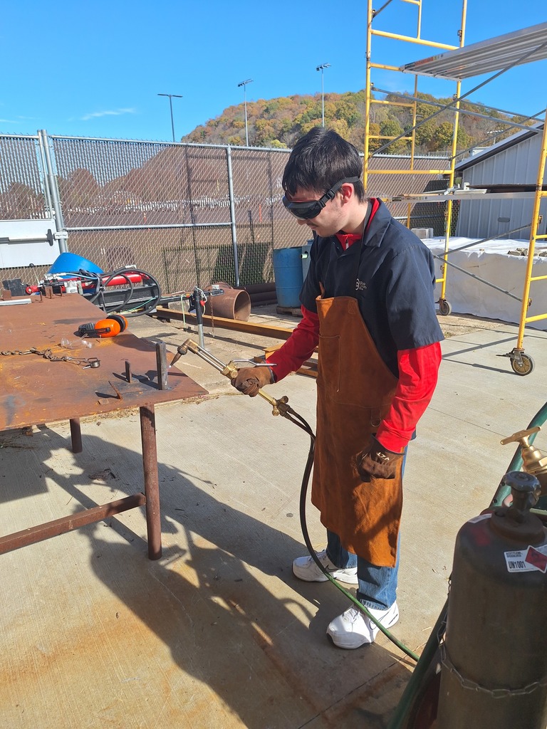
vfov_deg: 73.9
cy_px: 364
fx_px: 485
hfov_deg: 58.9
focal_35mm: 23
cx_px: 274
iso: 40
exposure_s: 1/1511
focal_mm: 5.54
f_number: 1.8
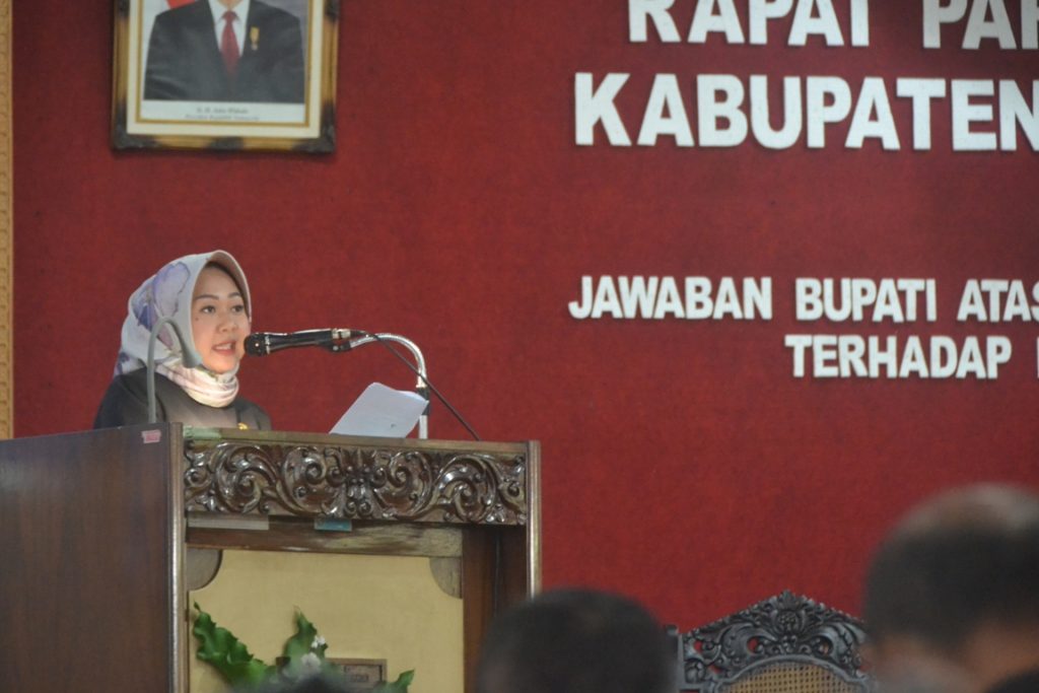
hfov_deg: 10.2
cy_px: 346
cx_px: 520
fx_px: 5845
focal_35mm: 202
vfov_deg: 6.8
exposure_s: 1/13
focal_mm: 135
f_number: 5.6
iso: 3200
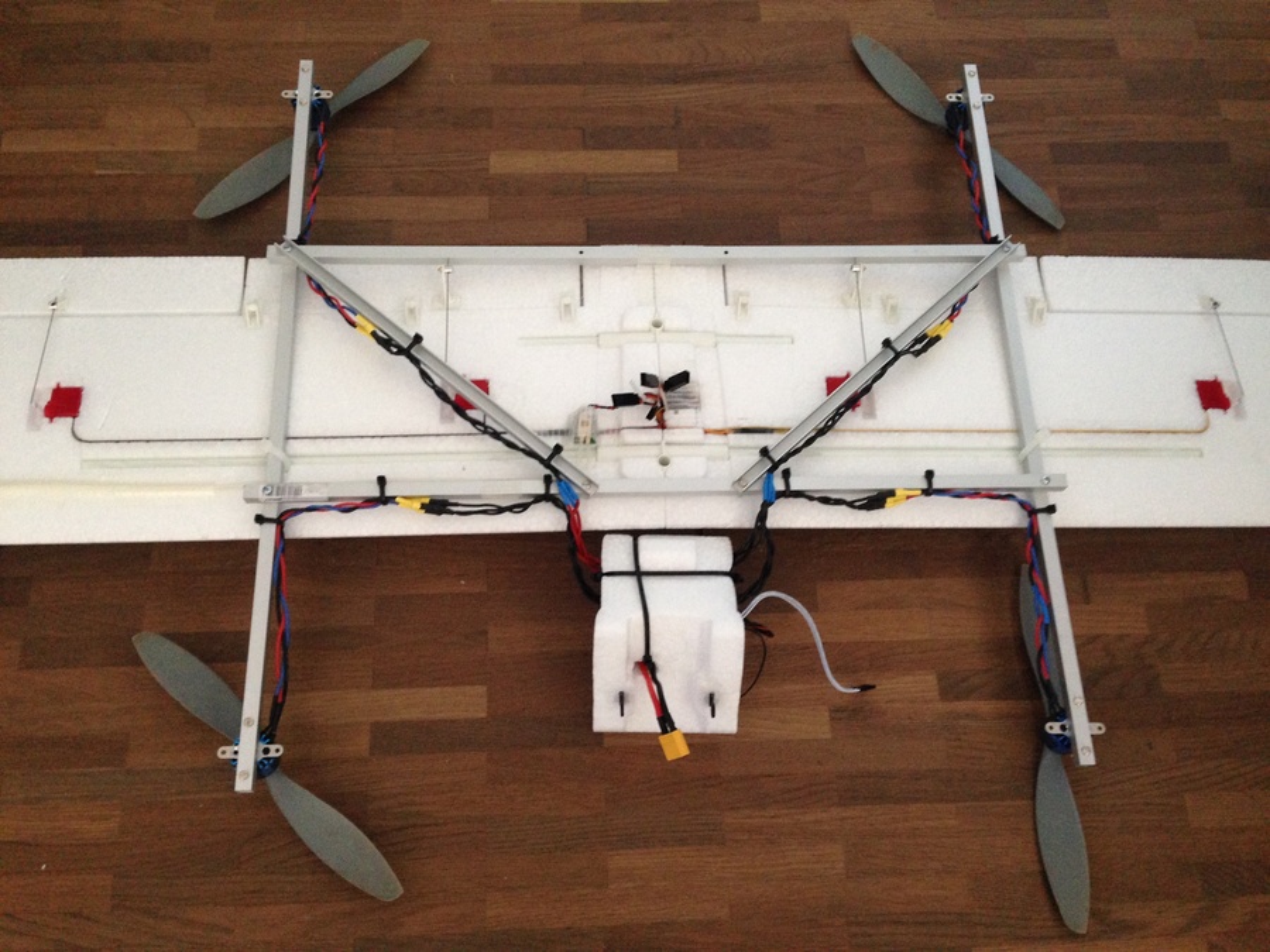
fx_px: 1211
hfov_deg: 55.4
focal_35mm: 33
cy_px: 476
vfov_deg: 42.9
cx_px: 635
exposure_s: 1/20
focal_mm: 4.12
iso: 250
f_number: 2.4
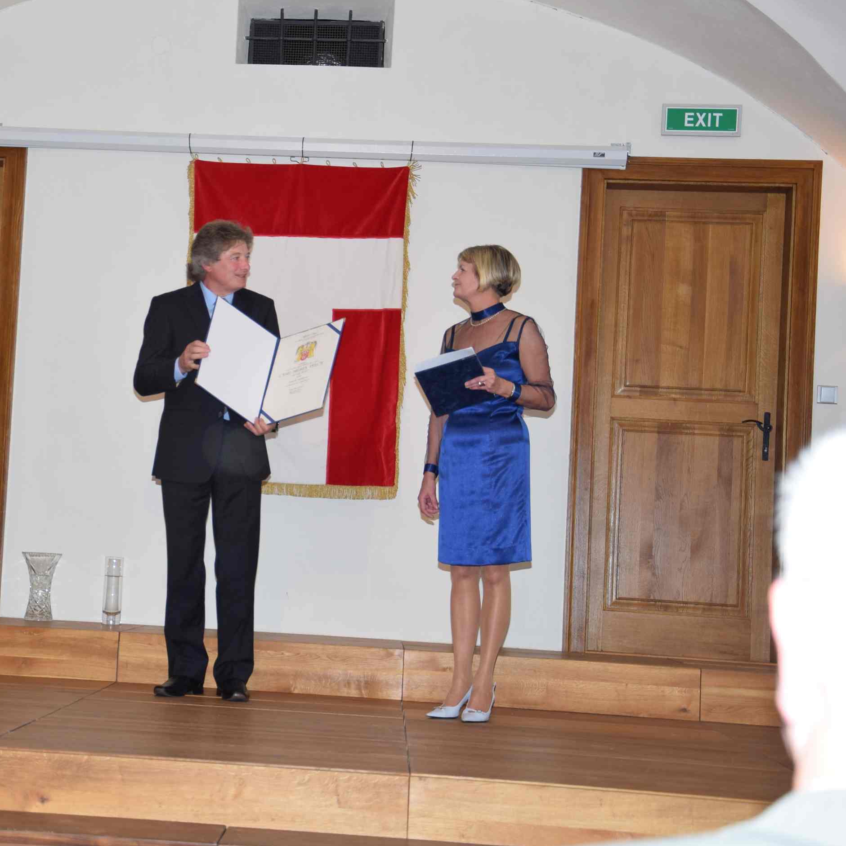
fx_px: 1908
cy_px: 405
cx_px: 212
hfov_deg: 24.7
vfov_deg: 25.0
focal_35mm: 69
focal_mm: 34
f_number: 4.2
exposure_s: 1/80
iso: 400
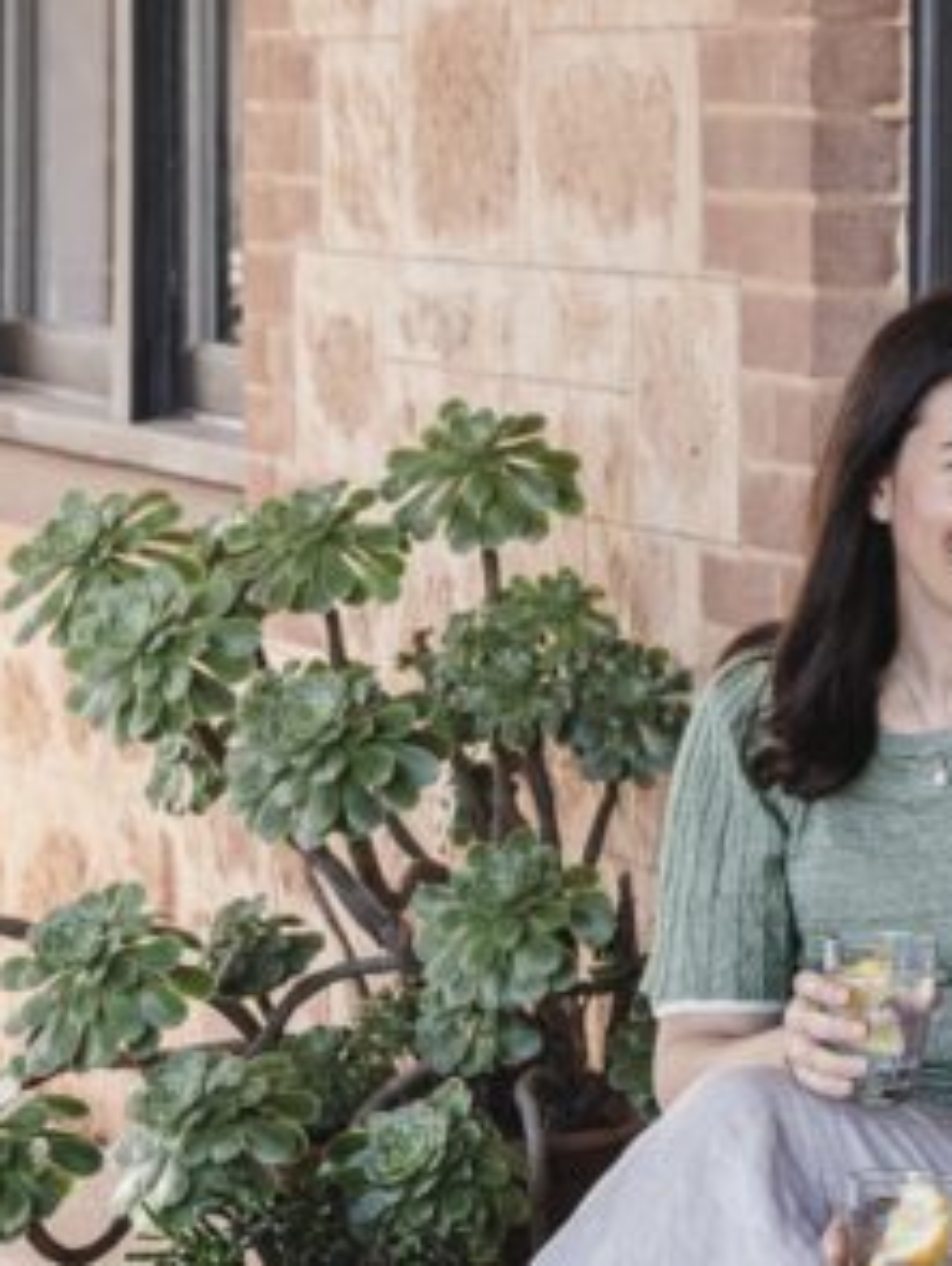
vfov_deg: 9.9
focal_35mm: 200
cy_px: 511
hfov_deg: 7.4
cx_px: 1109
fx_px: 7318
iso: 400
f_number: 4.5
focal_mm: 60
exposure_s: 1/200
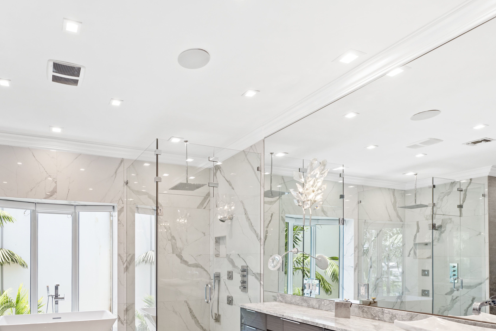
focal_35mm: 23
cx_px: 158
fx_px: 317
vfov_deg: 52.2
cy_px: 257
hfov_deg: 73.3
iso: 160
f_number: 6.3
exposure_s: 1/10
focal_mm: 14
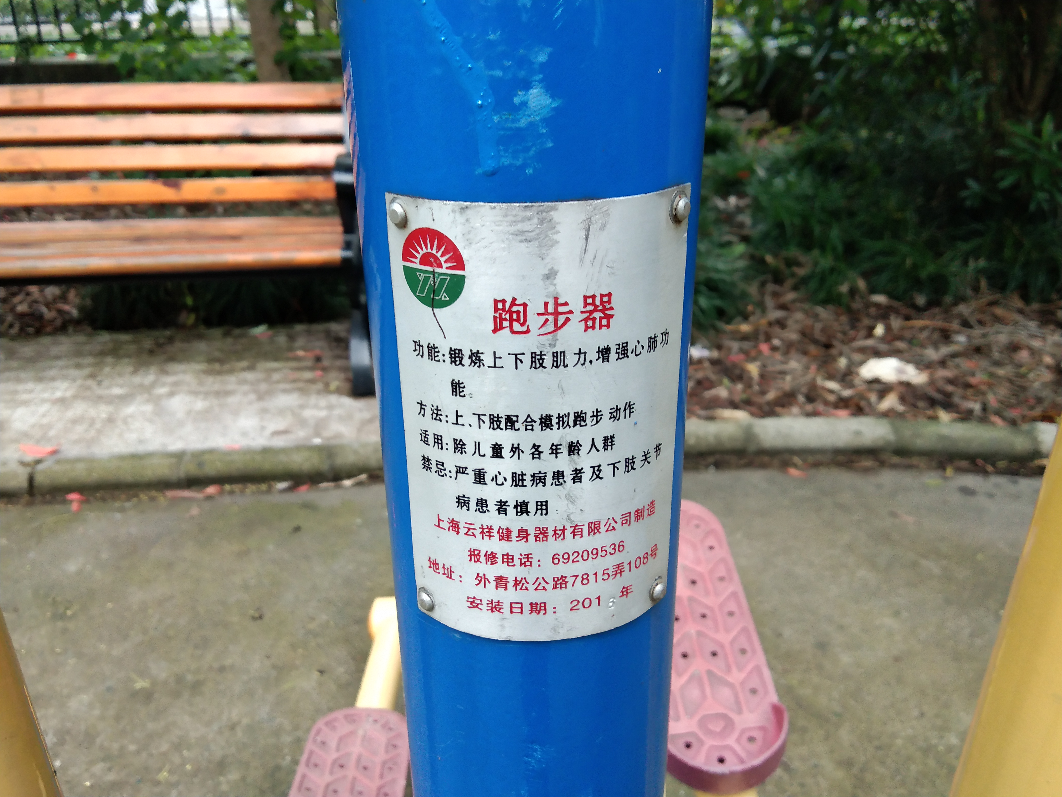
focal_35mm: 31
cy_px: 398
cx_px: 531
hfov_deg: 58.4
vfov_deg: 45.4
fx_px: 951
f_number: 2.2
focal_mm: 3.69
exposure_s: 1/50
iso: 160
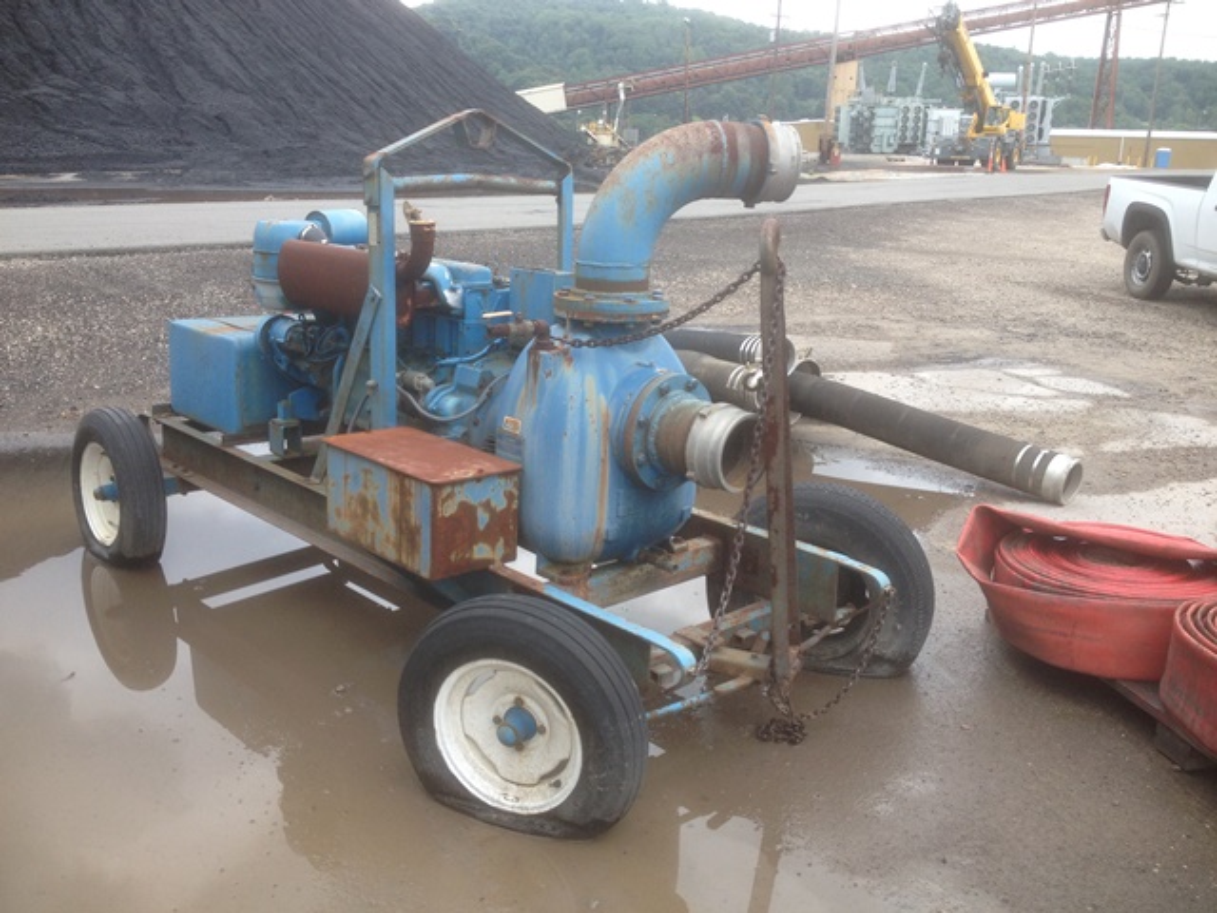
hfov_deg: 52.6
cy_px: 456
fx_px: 1231
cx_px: 608
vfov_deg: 40.7
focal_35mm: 35
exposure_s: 1/161
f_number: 2.4
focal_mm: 4.28
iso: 50
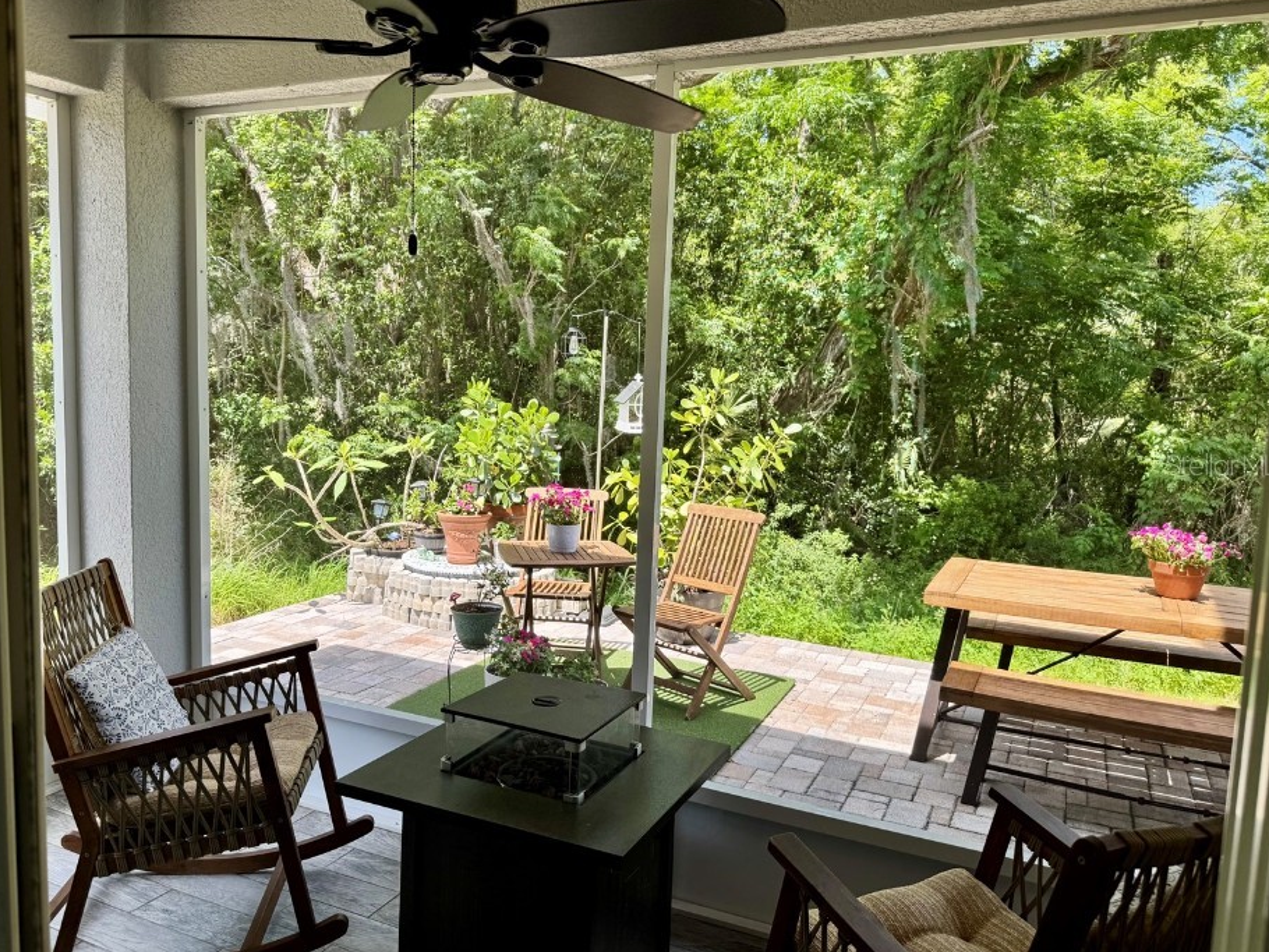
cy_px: 464
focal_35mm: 27
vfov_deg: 51.4
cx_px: 583
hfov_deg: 65.2
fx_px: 990
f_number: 1.78
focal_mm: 6.76
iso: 80
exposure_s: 1/460
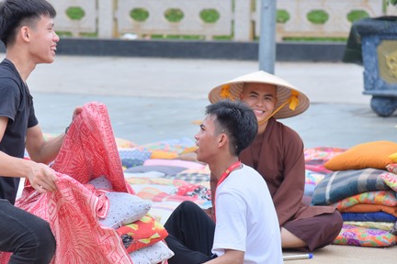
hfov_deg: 13.0
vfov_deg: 8.7
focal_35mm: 158
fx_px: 1742
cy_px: 155
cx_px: 130
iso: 100
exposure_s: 1/250
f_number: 5
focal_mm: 105
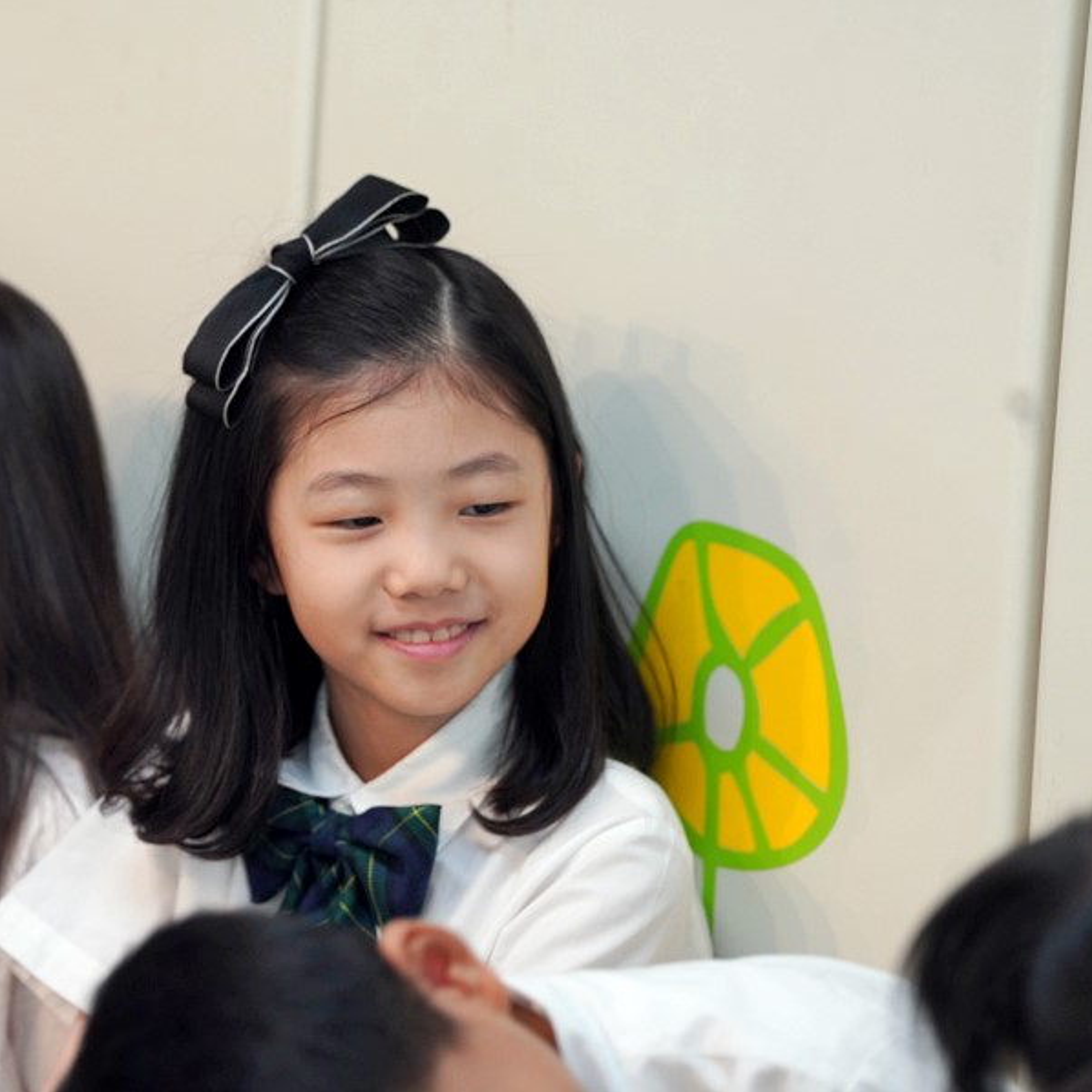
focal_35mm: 256
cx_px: 323
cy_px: 546
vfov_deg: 6.8
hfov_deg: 6.8
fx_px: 9137
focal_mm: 200
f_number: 4
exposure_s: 1/250
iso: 1250
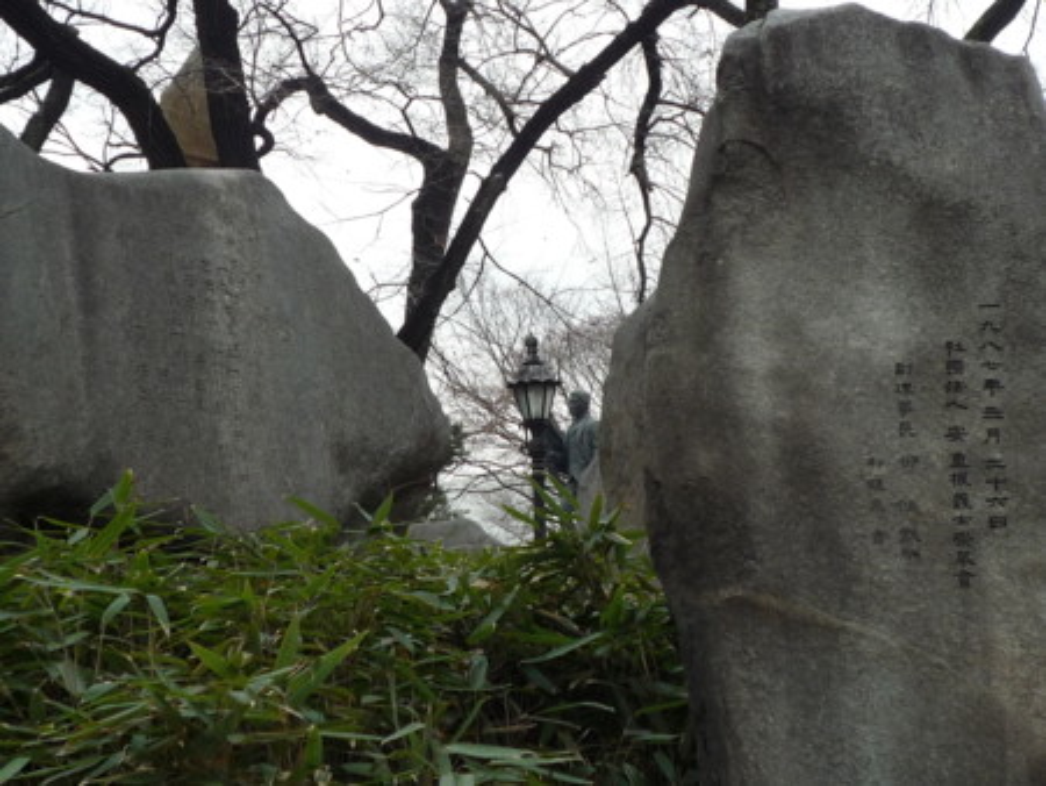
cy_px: 393
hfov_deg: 28.1
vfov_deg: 21.3
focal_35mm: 69
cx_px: 523
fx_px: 2086
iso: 100
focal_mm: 6.8
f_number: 4
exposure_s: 1/100
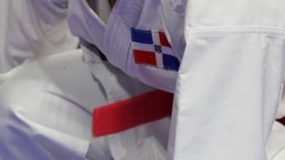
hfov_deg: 1.4
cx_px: 156
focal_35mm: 1503
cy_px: 132
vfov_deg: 0.8
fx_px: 11352
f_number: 2.8
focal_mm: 400
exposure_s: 1/500
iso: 800
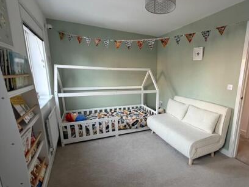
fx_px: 144
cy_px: 106
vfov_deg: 65.7
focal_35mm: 20
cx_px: 158
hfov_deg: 80.0
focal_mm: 2.22
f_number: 2.2
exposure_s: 1/121
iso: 250
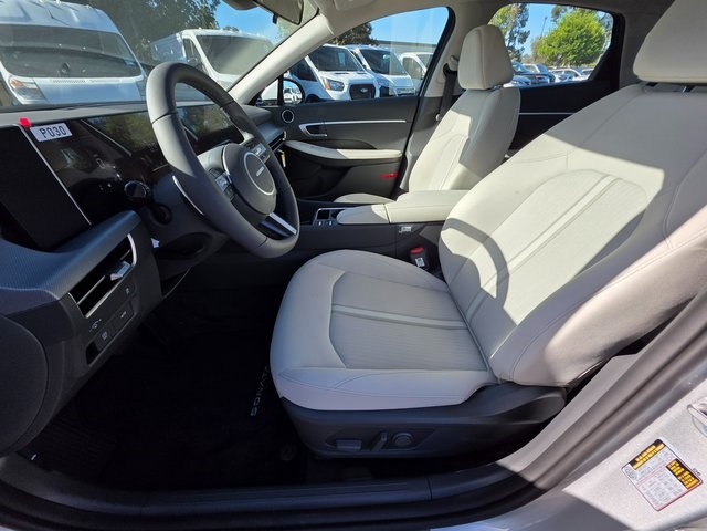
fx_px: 266
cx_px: 354
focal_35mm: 13
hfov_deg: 106.2
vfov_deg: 89.9
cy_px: 266
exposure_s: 1/939
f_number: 1.9
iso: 40
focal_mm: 2.2
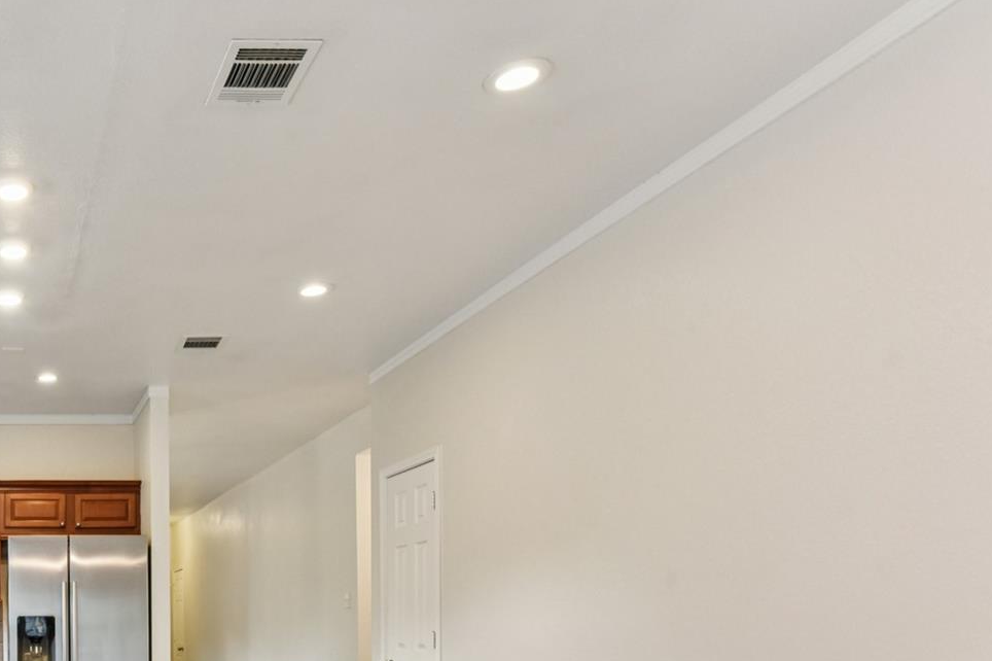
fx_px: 937
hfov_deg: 46.9
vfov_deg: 36.1
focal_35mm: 34
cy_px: 616
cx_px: 9
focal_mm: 16
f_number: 8
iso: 800
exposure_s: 1/25
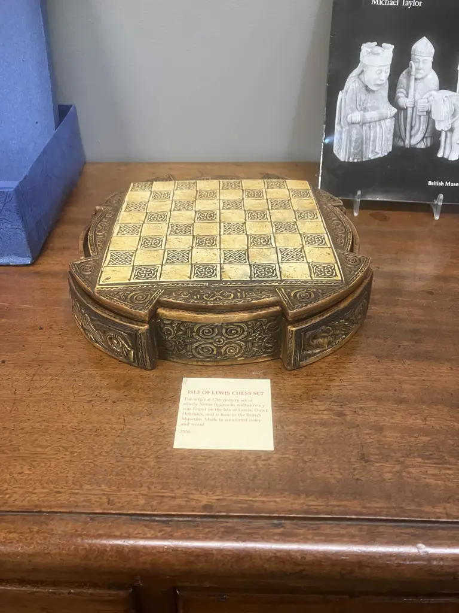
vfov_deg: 63.4
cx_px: 230
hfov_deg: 49.7
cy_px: 306
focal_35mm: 28
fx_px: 495
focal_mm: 3.99
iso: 250
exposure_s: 1/50
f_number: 1.8
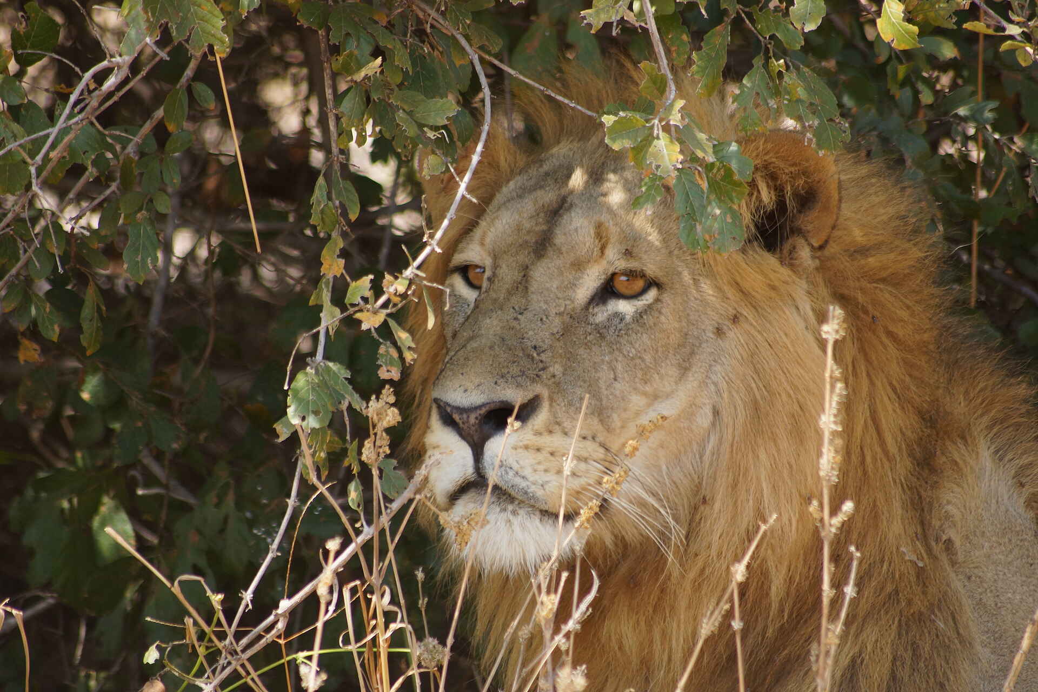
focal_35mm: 420
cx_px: 519
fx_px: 12109
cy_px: 346
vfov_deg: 3.3
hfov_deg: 4.9
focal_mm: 280
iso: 320
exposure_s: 1/500
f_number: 5.6
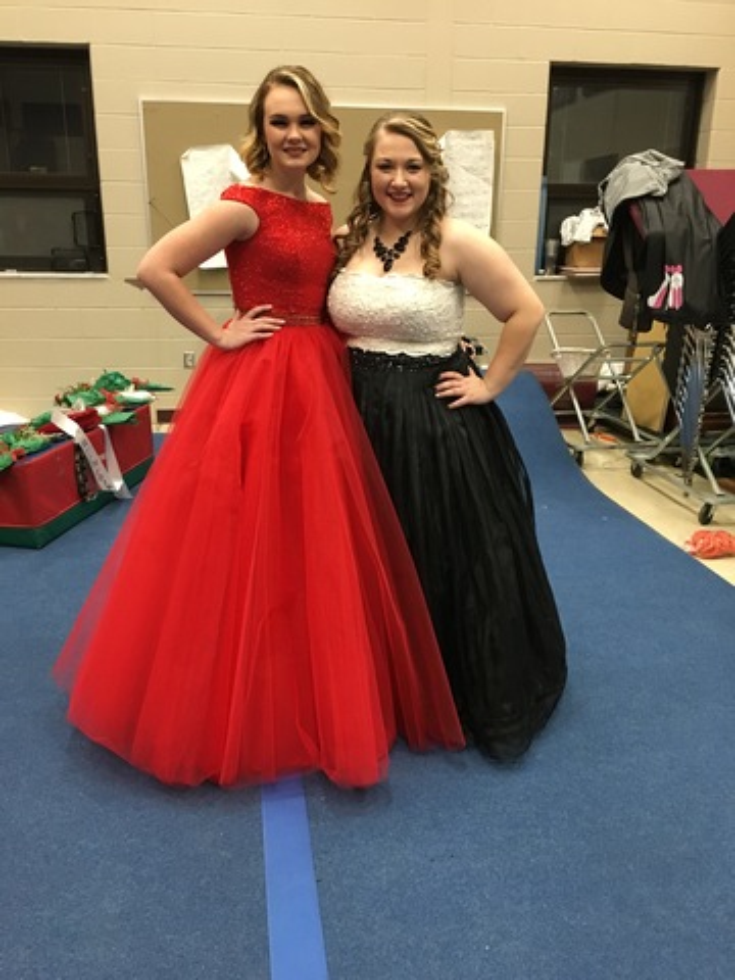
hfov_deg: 48.2
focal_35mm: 29
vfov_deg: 61.7
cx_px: 368
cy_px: 490
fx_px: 821
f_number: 2.2
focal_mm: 4.15
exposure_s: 1/20
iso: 200
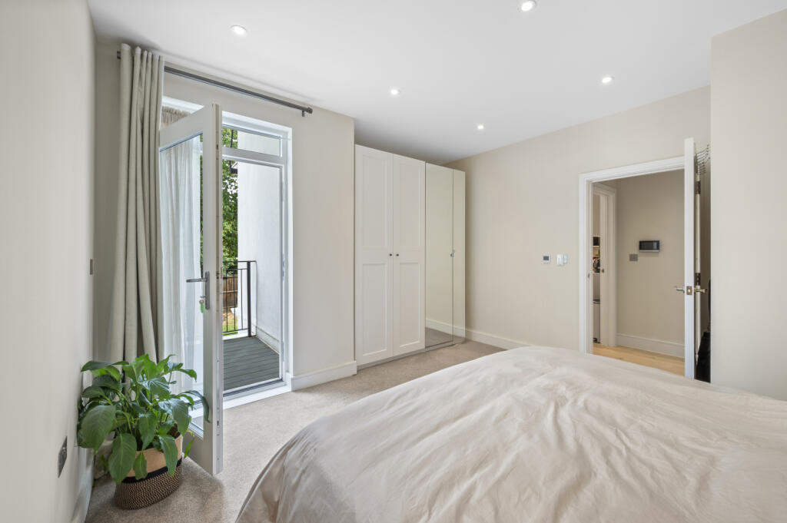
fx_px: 306
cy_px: 262
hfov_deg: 104.3
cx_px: 394
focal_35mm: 14
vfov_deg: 81.1
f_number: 16
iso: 200
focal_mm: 14
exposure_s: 1/1.25
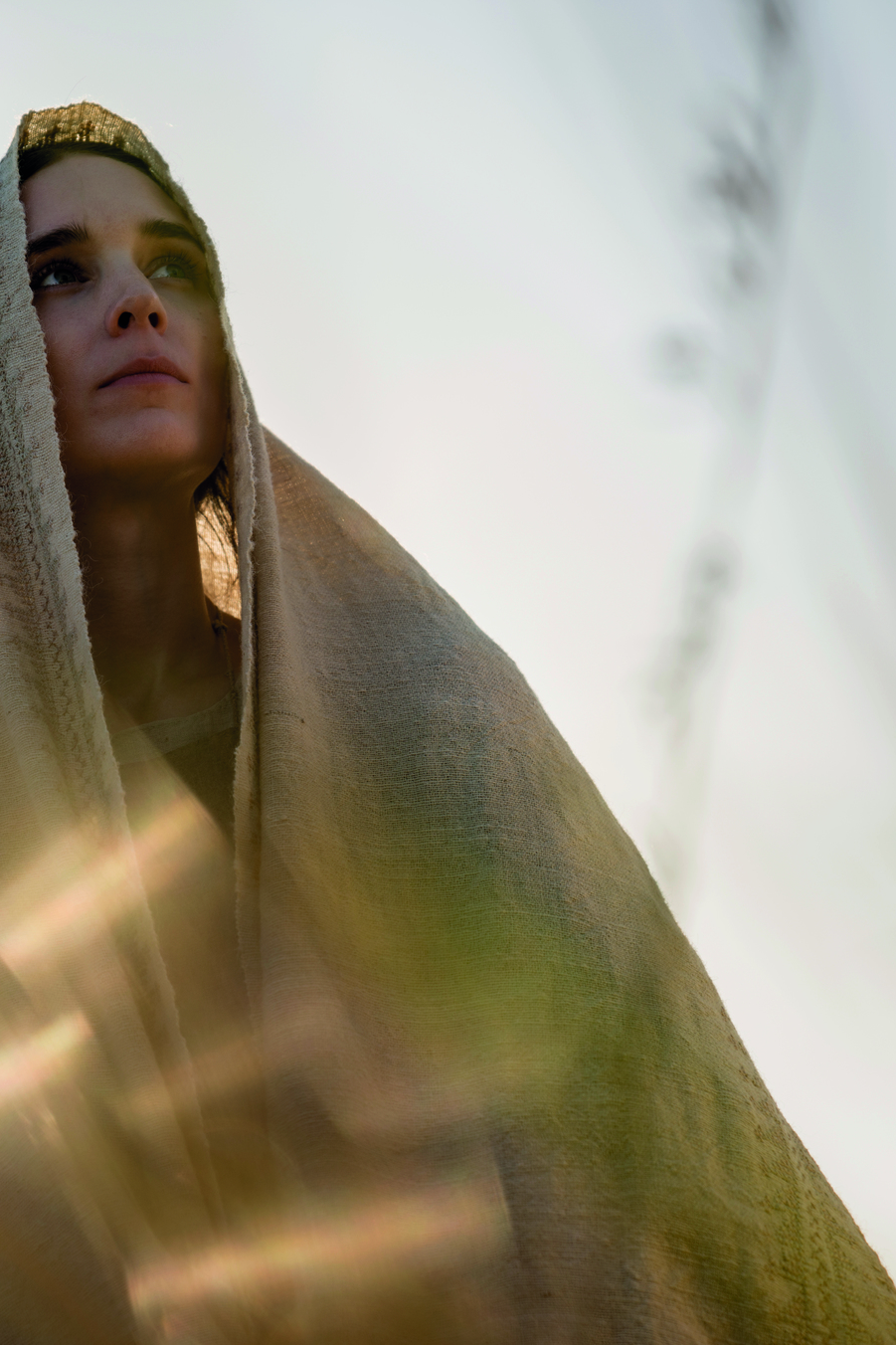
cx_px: 90
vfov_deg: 20.4
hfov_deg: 13.6
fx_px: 3734
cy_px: 675
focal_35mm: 100
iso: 100
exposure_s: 1/500
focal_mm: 66
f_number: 3.5
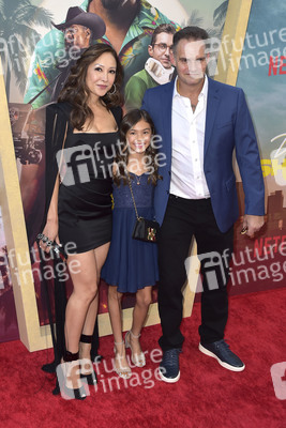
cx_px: 143
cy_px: 214
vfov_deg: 48.4
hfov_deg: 33.4
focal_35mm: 40
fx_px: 476
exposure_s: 1/250
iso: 500
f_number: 5.6
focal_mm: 40
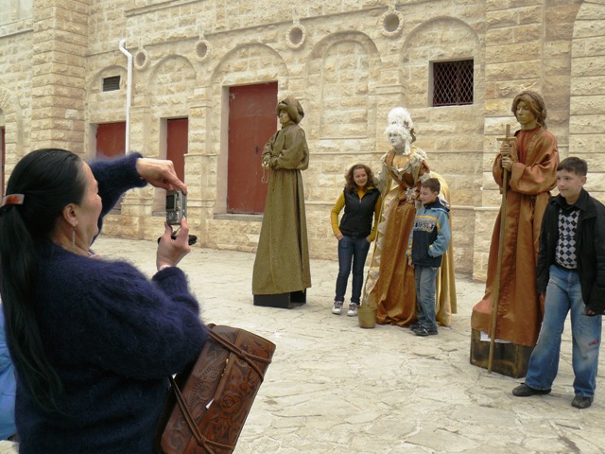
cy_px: 227
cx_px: 302
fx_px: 629
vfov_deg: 39.7
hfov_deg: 51.4
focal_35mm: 36
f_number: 4
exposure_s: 1/160
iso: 100
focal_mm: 6
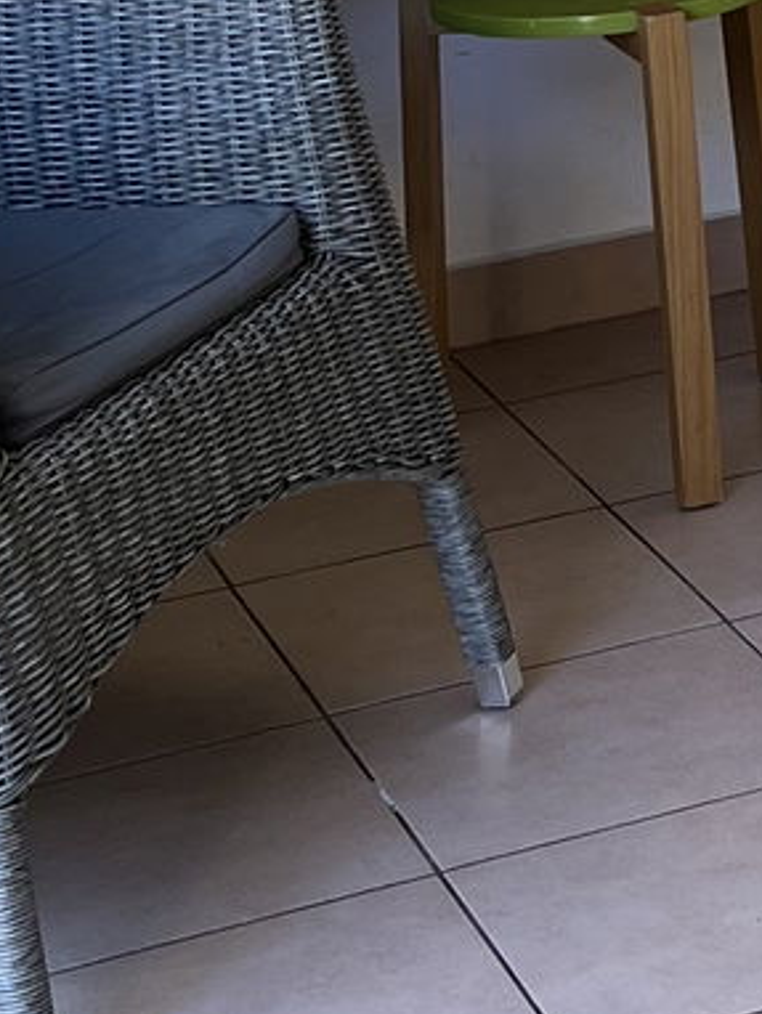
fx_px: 4251
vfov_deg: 12.9
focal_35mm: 145
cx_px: 1458
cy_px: -469
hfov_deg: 9.6
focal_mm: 5.1
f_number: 1.6
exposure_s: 1/100
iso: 40
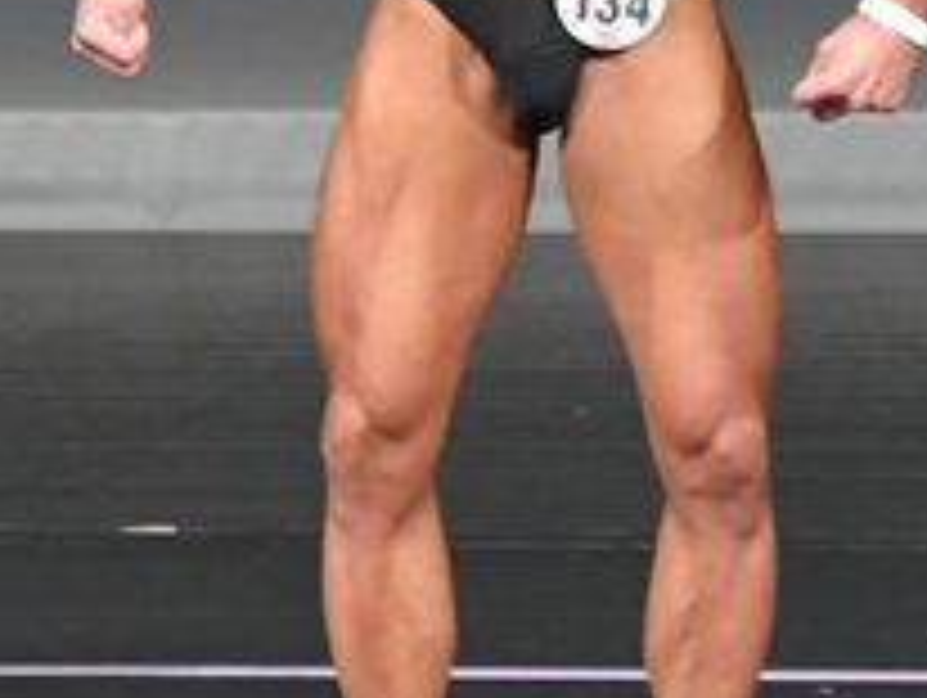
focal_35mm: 1138
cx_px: 7
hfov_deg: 1.7
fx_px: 30511
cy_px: 14
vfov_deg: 1.3
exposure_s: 1/400
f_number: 5.6
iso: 5000
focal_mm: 210
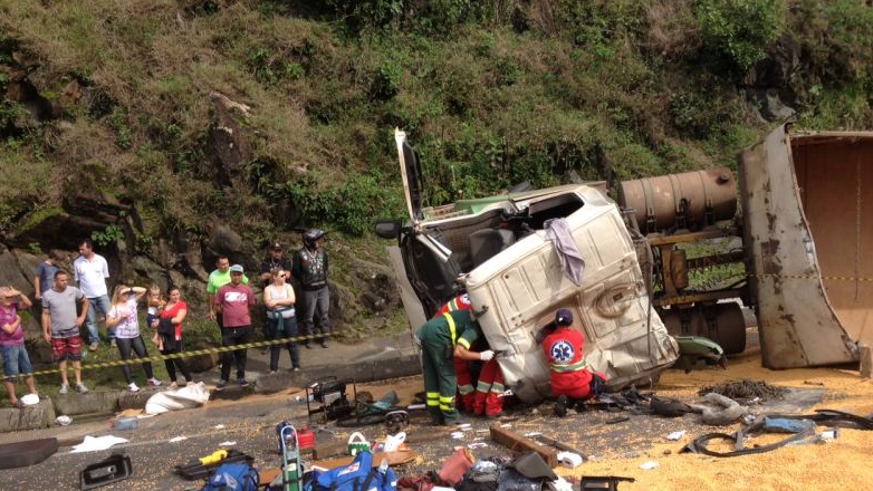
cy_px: 292
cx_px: 435
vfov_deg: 30.4
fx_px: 903
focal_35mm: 39
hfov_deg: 51.6
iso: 50
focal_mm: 4.28
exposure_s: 1/986
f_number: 2.4
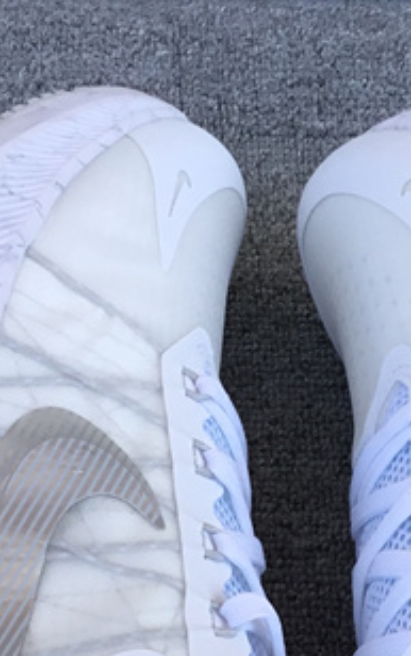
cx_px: 298
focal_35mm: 96
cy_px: 634
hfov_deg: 13.6
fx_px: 1717
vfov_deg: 21.0
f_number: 2.4
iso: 25
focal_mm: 3.3
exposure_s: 1/246
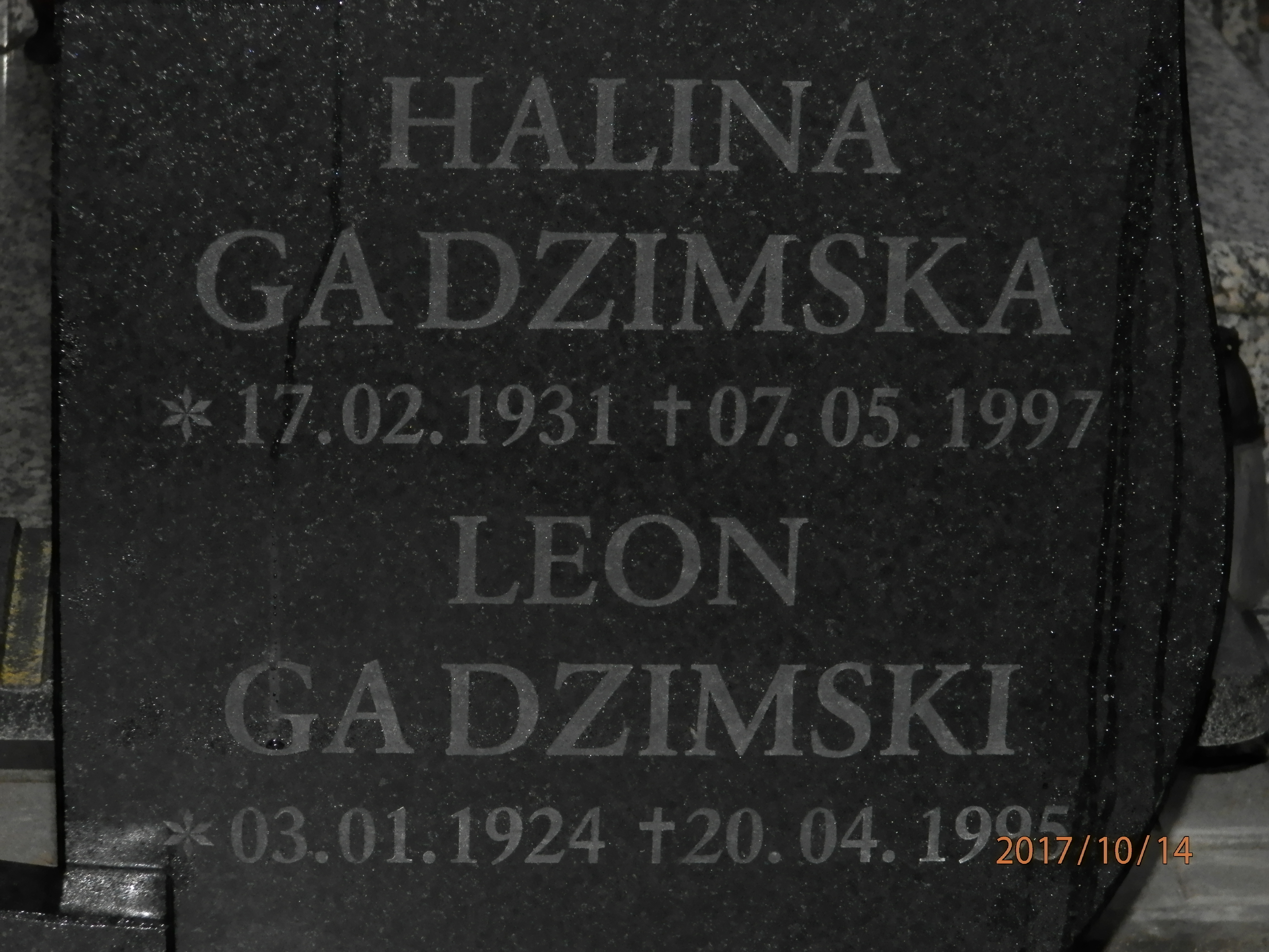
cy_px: 476
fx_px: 4839
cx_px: 634
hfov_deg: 14.9
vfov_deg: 11.2
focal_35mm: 132
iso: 400
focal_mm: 23.6
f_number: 4.7
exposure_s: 1/160
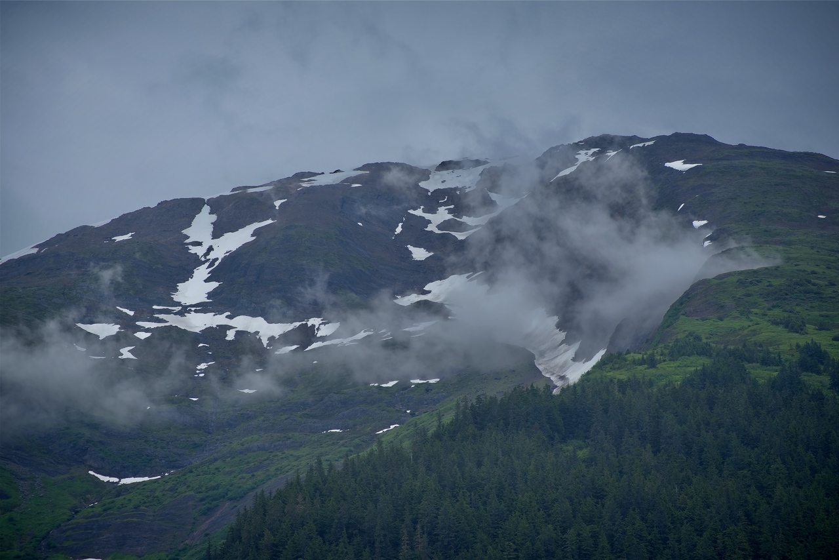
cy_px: 280
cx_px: 420
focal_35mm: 195
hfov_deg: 10.5
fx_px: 4545
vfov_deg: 7.0
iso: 100
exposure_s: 1/400
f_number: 8
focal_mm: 195
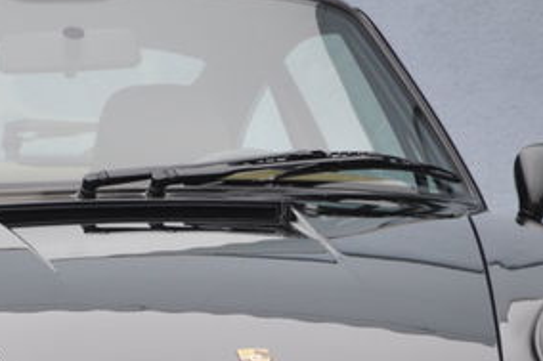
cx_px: 54
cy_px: 420
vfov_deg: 1.4
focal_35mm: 974
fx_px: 14682
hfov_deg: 2.1
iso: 500
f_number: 6.3
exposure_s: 1/160
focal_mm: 240
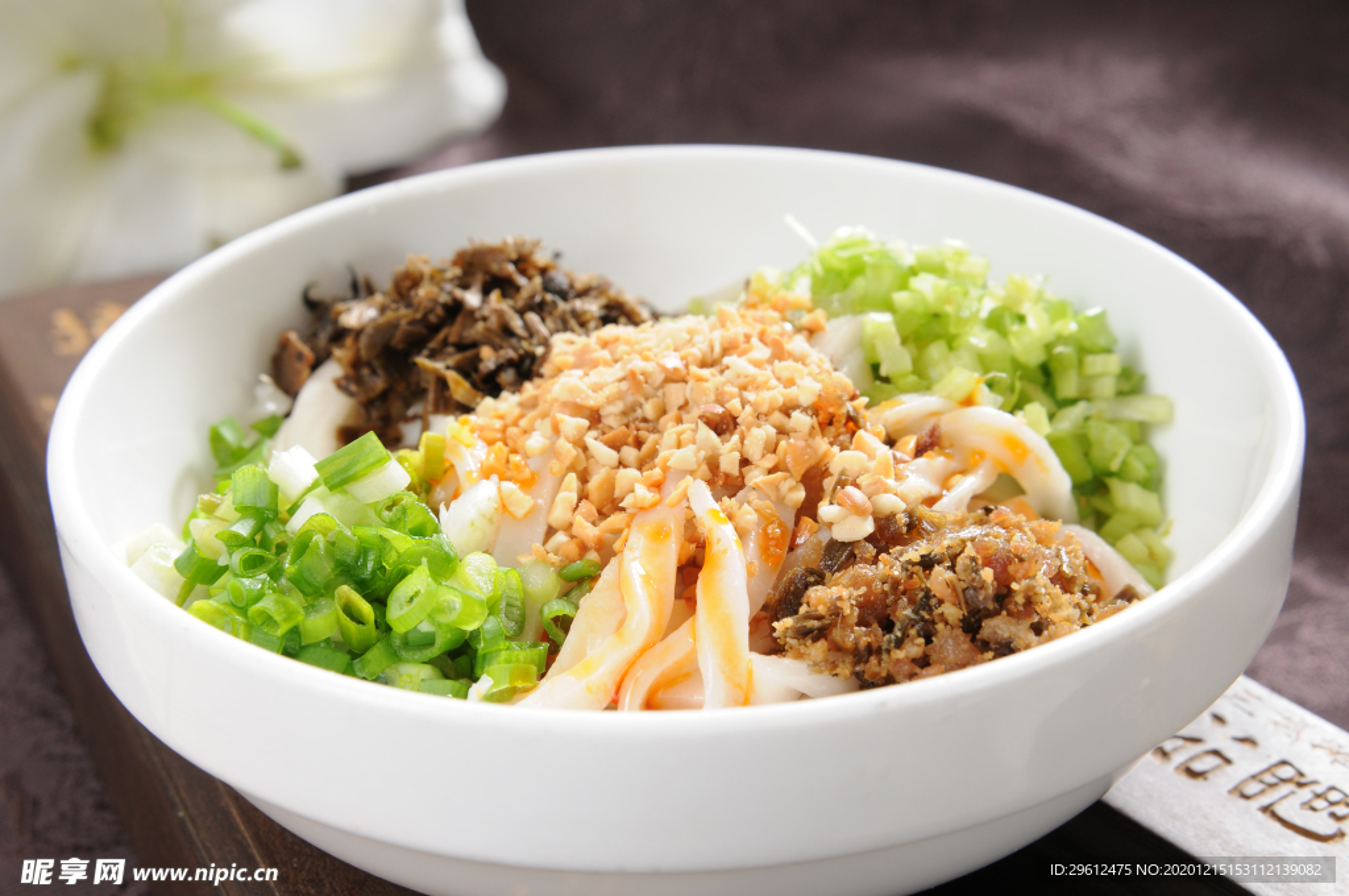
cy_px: 448
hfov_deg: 28.1
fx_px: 2695
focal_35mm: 72
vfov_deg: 18.9
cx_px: 674
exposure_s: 1/125
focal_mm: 48
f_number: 10
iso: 200
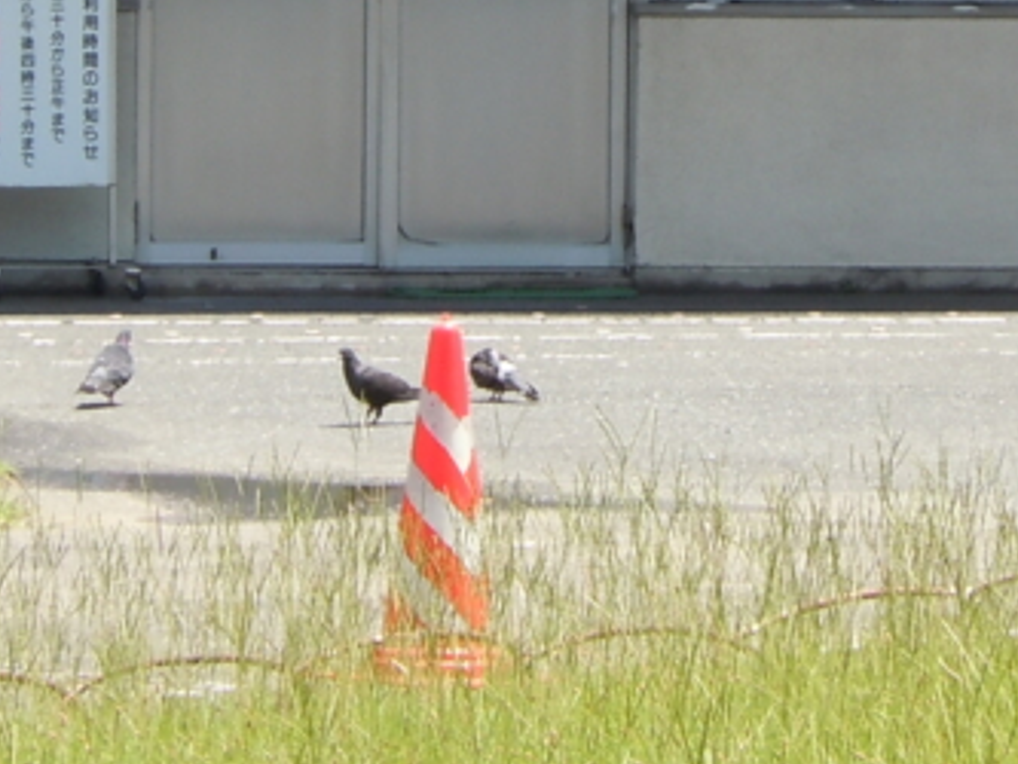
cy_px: -134
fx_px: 12738
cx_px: 679
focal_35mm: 433
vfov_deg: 3.4
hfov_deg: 4.6
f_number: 5.5
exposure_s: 1/160
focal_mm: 25.3
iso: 100
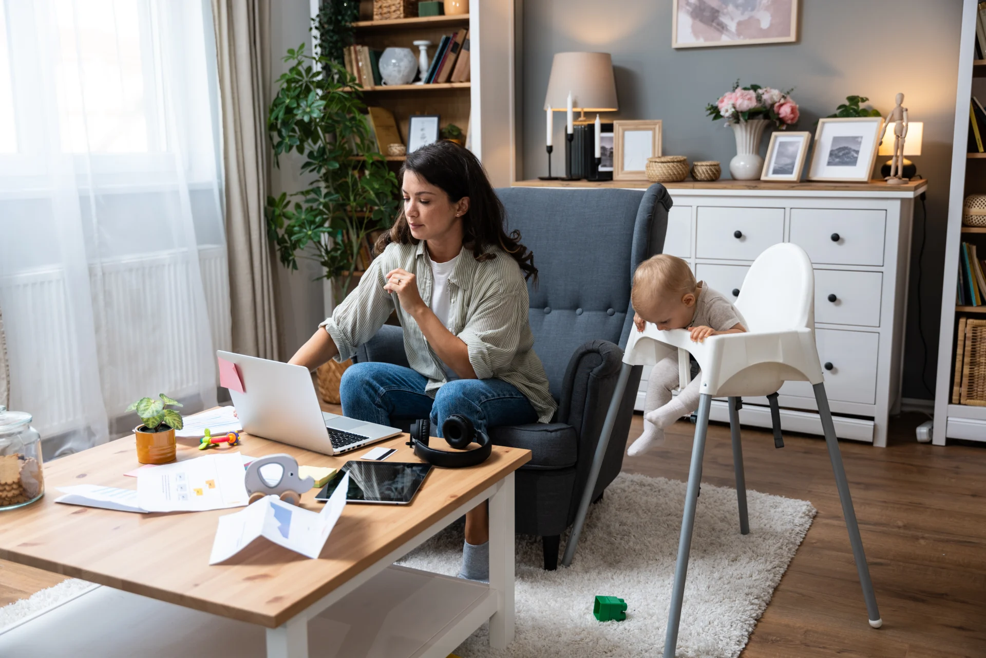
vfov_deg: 36.6
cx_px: 493
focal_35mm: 36
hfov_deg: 52.8
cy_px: 329
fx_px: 994
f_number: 2.8
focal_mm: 36.3
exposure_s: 1/80
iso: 100
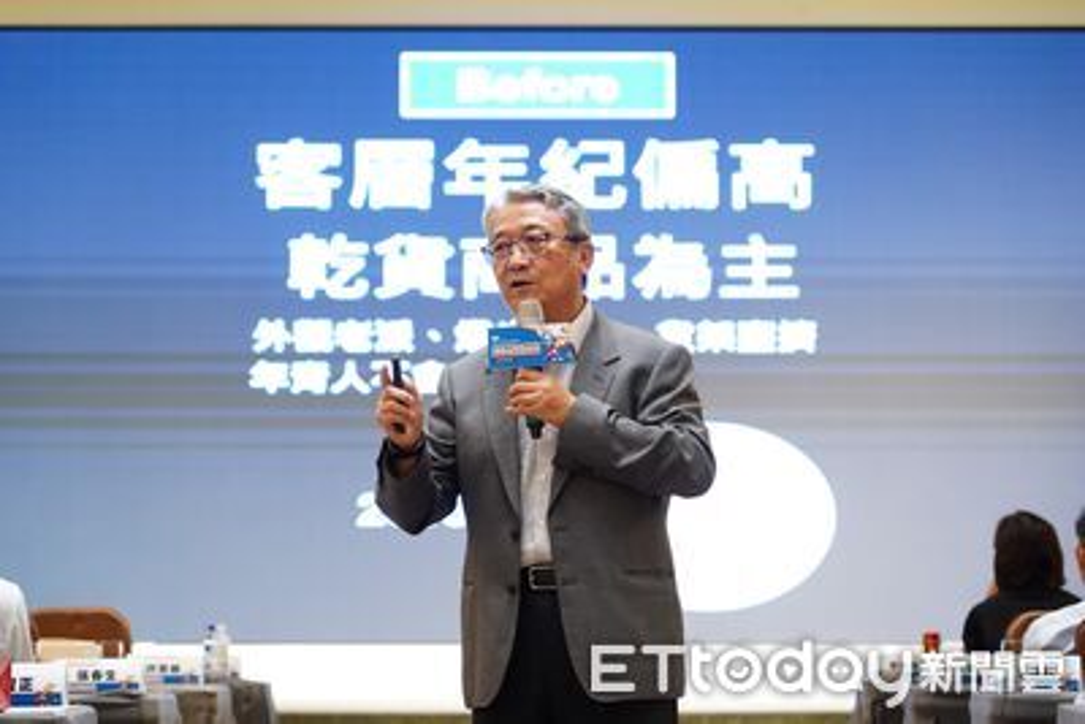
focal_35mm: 105
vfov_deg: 13.1
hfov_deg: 19.4
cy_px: 362
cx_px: 542
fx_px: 3166
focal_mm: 105
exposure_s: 1/125
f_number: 4
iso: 4000
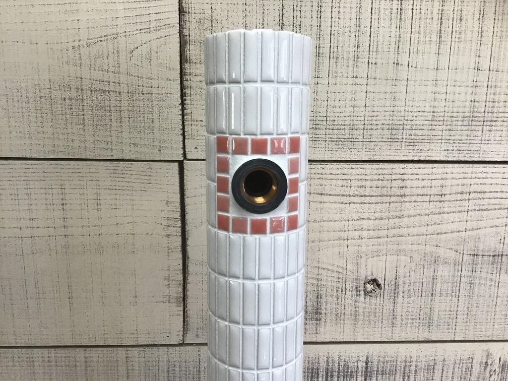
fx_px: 455
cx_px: 254
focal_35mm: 31
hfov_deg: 58.4
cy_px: 190
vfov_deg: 45.4
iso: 32
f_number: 2.4
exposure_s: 1/33
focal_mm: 3.3
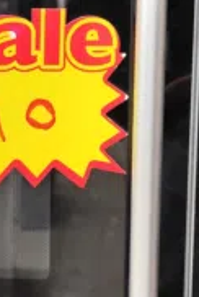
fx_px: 694
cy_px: 194
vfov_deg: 24.1
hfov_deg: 15.9
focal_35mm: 84
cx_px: -10
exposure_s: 1/50
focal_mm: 6.14
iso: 250
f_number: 1.65
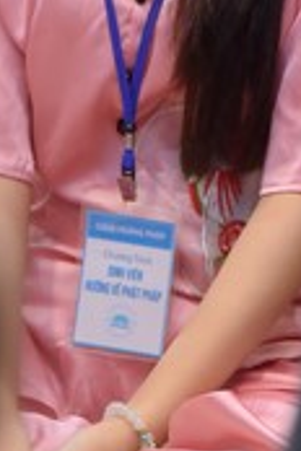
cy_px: -241
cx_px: 57
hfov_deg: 3.1
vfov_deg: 4.6
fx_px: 5631
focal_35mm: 449
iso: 1000
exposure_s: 1/100
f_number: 5
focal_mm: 120
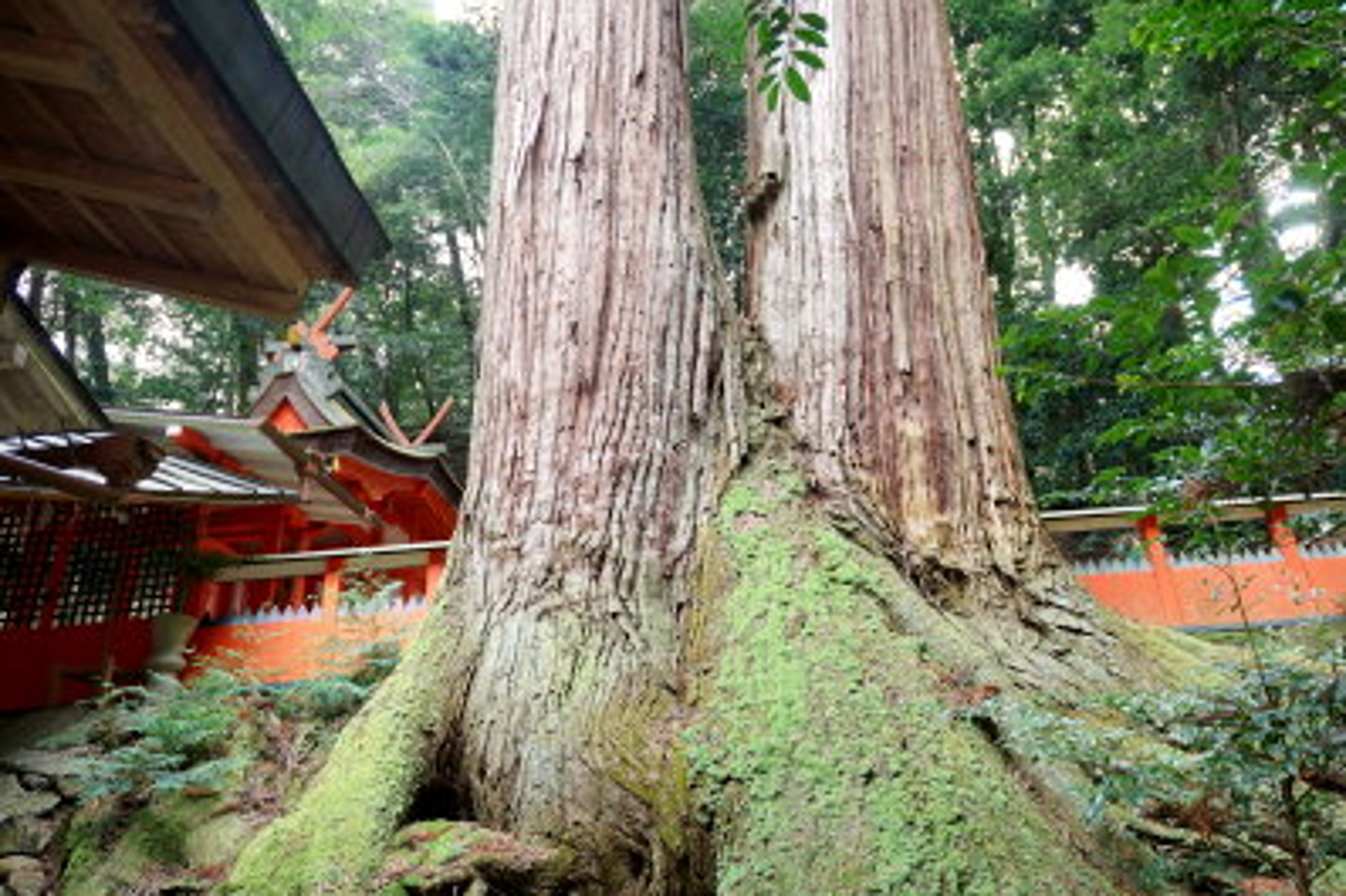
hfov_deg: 75.9
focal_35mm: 23
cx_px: 741
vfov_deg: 54.9
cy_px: 509
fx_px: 860
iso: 400
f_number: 3.2
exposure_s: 1/60
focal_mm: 20
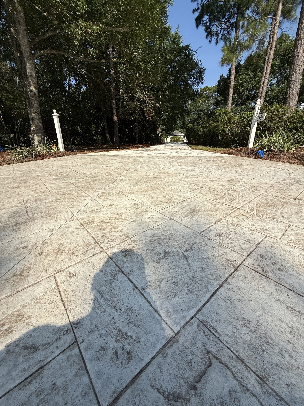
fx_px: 164
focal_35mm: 14
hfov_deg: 85.7
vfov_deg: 102.1
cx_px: 152
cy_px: 203
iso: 50
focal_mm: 2.22
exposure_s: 1/3289
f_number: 2.2
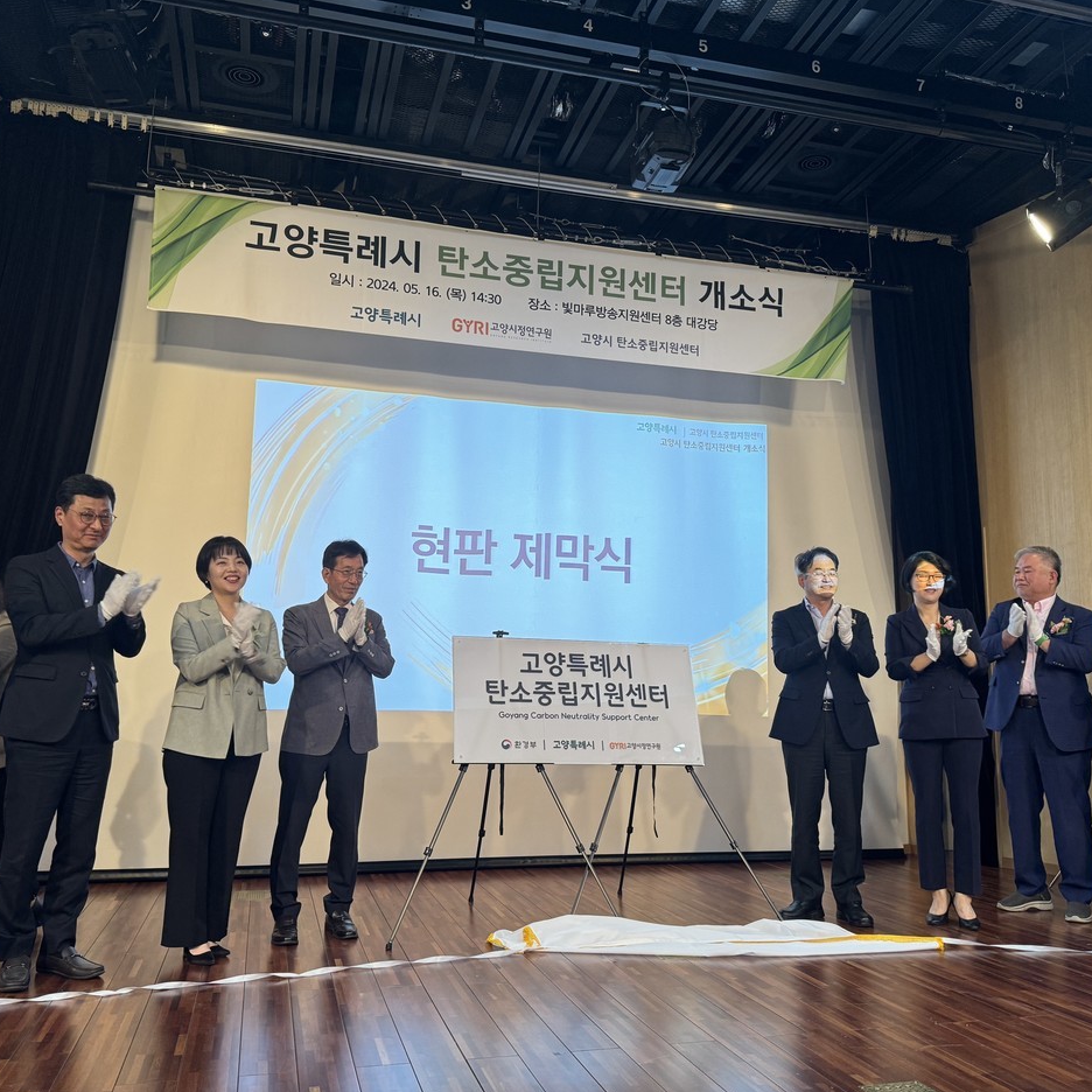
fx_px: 1035
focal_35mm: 29
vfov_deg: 55.6
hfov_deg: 55.6
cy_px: 537
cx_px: 561
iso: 125
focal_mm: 6.76
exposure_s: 1/60
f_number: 1.78
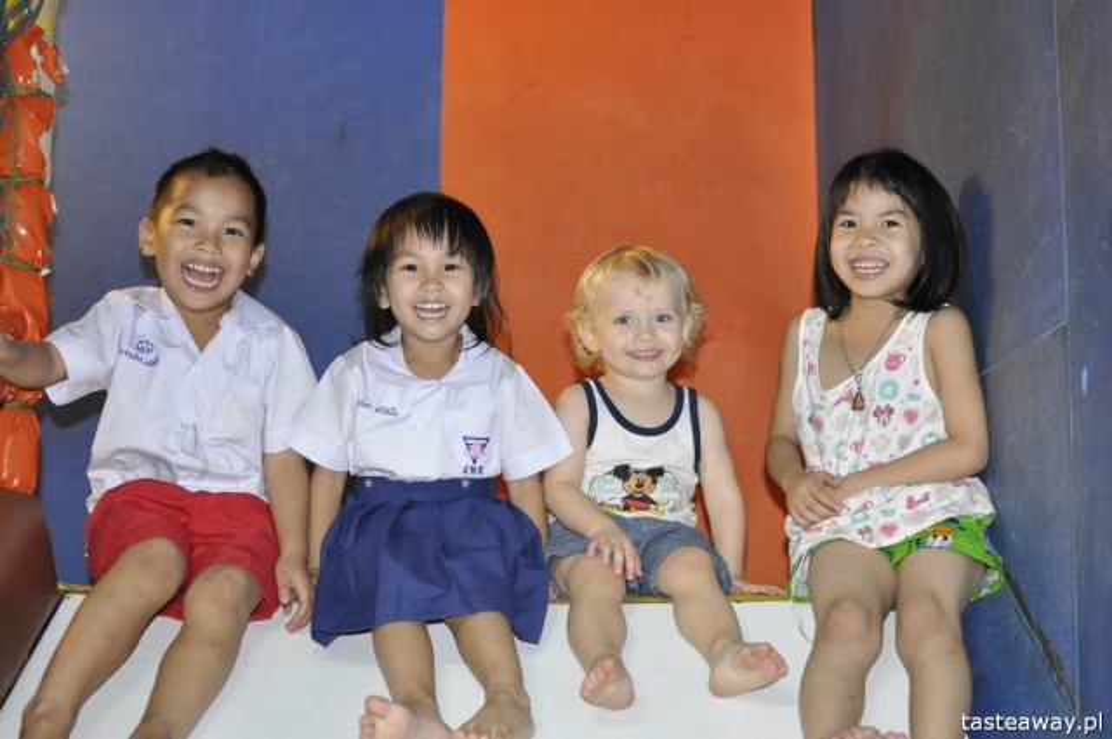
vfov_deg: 25.7
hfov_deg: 37.9
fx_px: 1620
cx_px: 556
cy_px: 370
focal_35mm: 52
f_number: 2.8
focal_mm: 35
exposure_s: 1/60
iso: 800
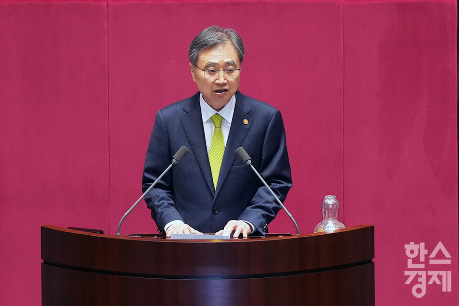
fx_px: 2550
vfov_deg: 6.9
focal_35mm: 200
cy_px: 153
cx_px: 230
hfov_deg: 10.3
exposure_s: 1/125
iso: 3200
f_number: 3.5
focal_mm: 200
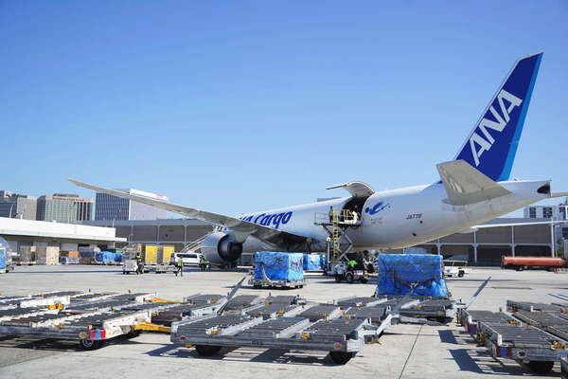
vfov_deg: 36.9
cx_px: 284
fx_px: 568
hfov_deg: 53.1
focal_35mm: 36
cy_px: 190
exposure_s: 1/800
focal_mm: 36
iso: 100
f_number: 4.5
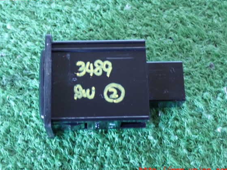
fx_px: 439
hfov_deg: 29.0
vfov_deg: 21.9
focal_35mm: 67
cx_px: 108
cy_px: 84
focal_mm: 11.09
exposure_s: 1/15
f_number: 3.6
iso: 1250
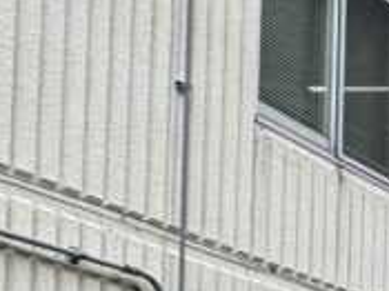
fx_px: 921
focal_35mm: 82
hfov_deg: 12.7
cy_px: 353
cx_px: 1078
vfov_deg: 17.1
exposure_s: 1/518
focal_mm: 2.22
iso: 40
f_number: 2.2
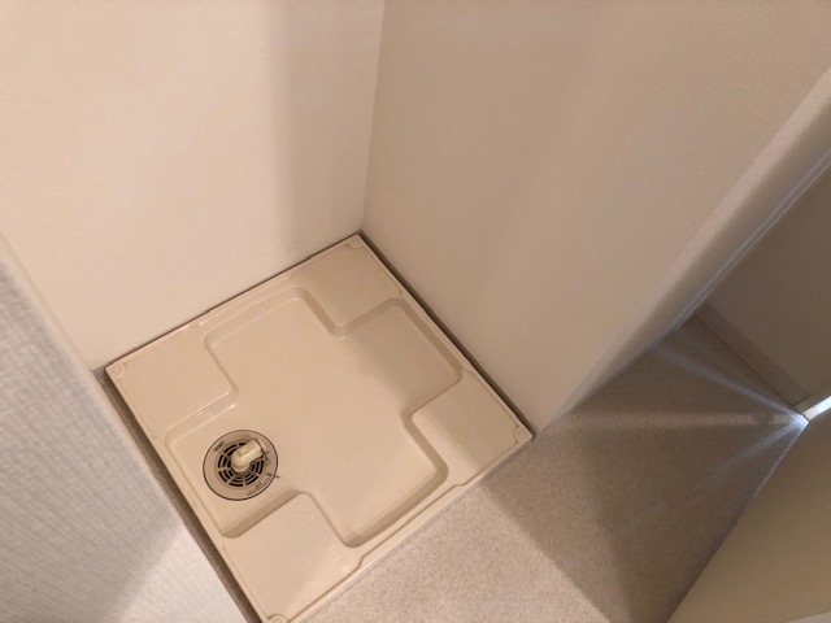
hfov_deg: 63.4
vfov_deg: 49.7
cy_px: 312
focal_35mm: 28
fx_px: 672
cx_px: 416
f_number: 1.8
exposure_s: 1/17
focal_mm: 3.99
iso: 40
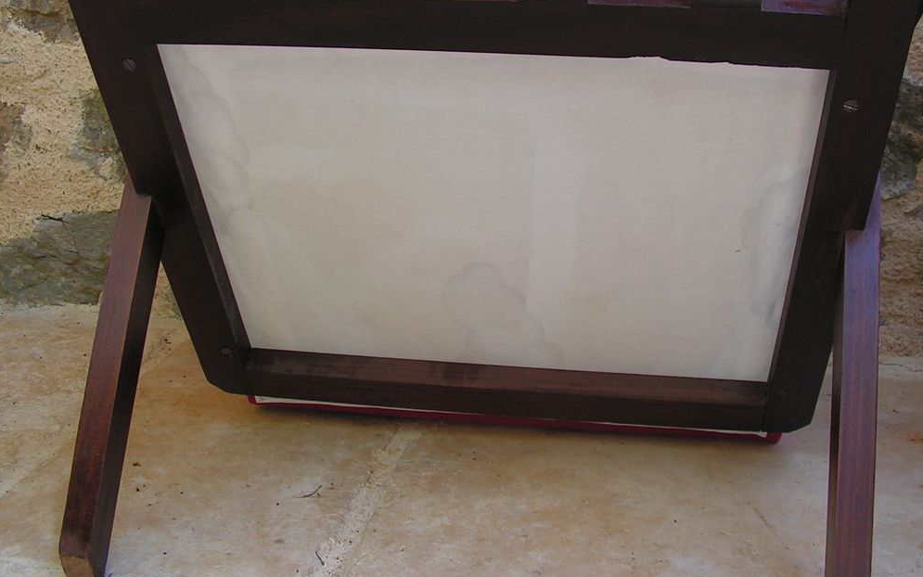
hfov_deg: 43.4
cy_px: 248
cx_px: 507
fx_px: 1157
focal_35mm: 46
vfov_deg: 28.0
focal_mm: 6
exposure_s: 1/40
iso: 80
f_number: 3.2
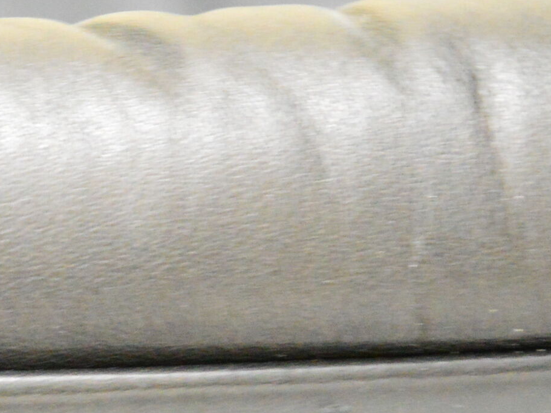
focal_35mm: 500
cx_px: -54
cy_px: 414
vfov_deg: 3.0
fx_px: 7951
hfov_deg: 4.0
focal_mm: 105
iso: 6400
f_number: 5.6
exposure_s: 1/8
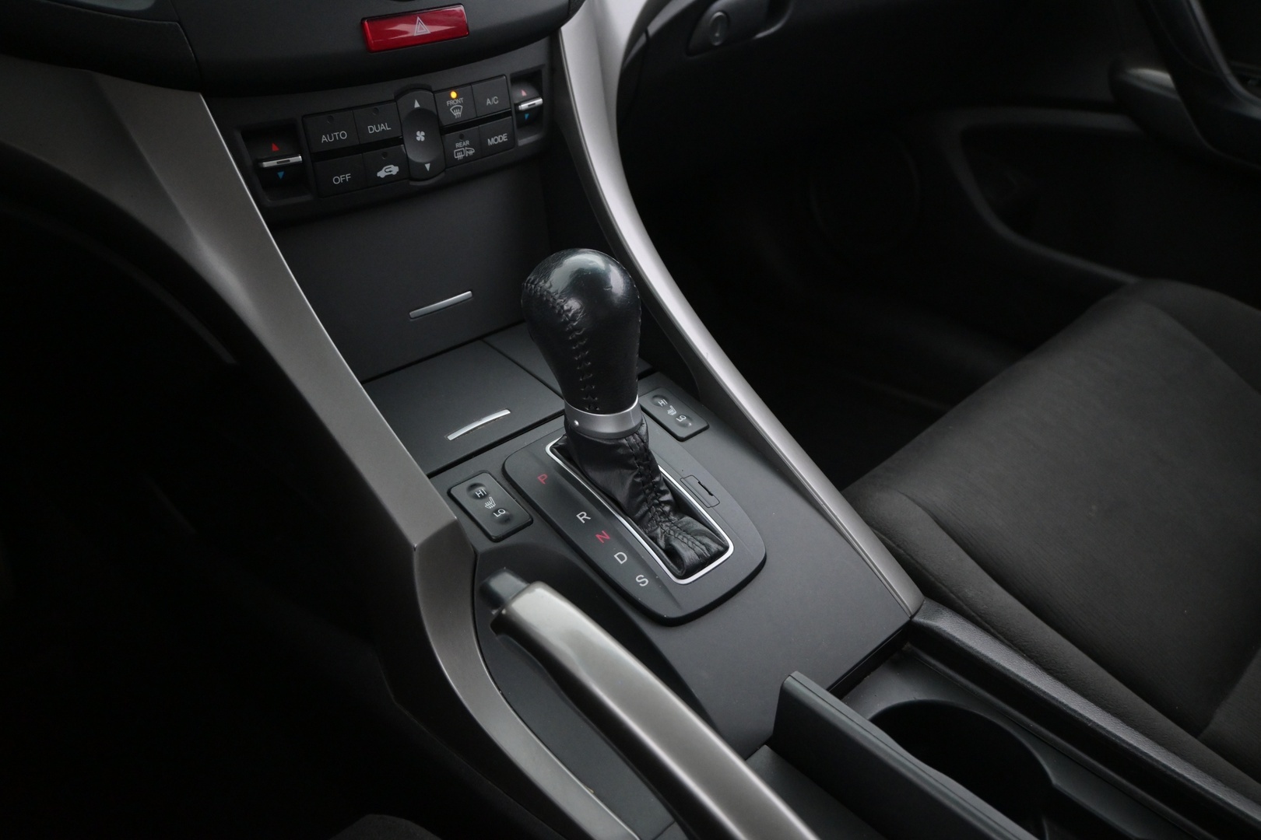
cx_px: 630
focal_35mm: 29
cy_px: 420
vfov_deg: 44.6
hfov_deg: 63.2
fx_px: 1024
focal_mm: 19.5
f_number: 3.8
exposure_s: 1/30
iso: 2800
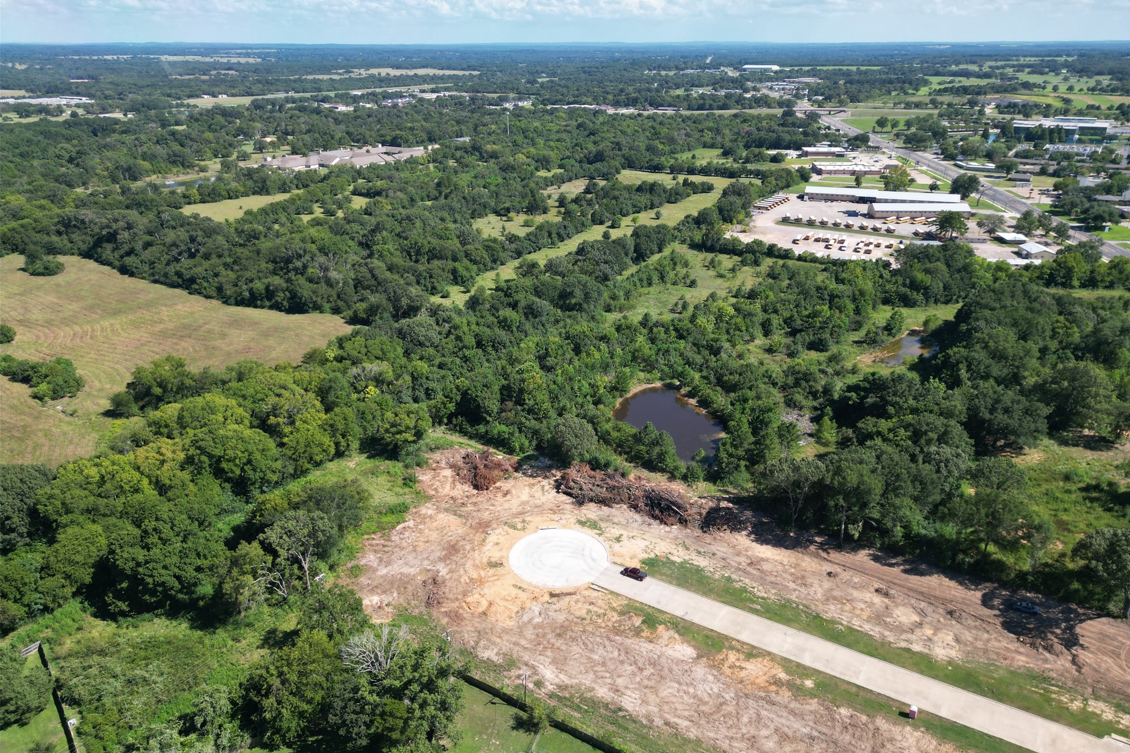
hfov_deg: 71.5
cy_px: 399
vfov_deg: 51.2
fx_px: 785
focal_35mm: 25
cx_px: 565
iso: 140
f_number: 1.7
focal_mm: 6.72
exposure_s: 1/2000
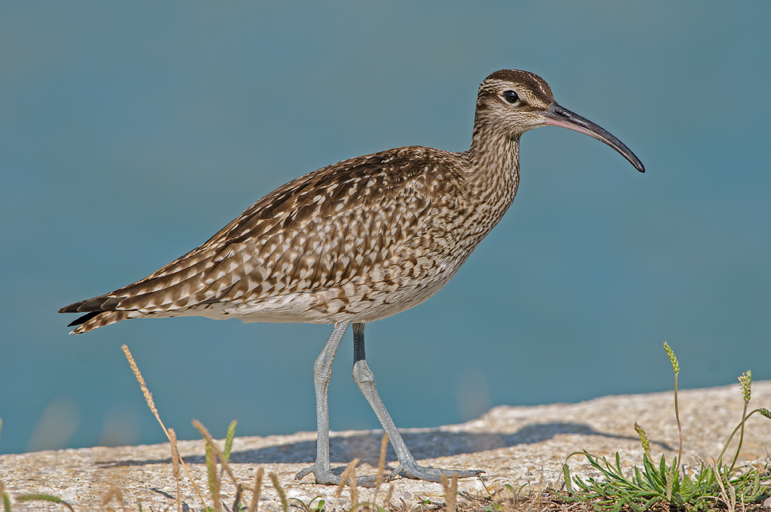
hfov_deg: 3.3
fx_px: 13475
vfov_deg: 2.2
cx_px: 386
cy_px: 256
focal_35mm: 630
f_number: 8
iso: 400
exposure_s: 1/1250
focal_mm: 420
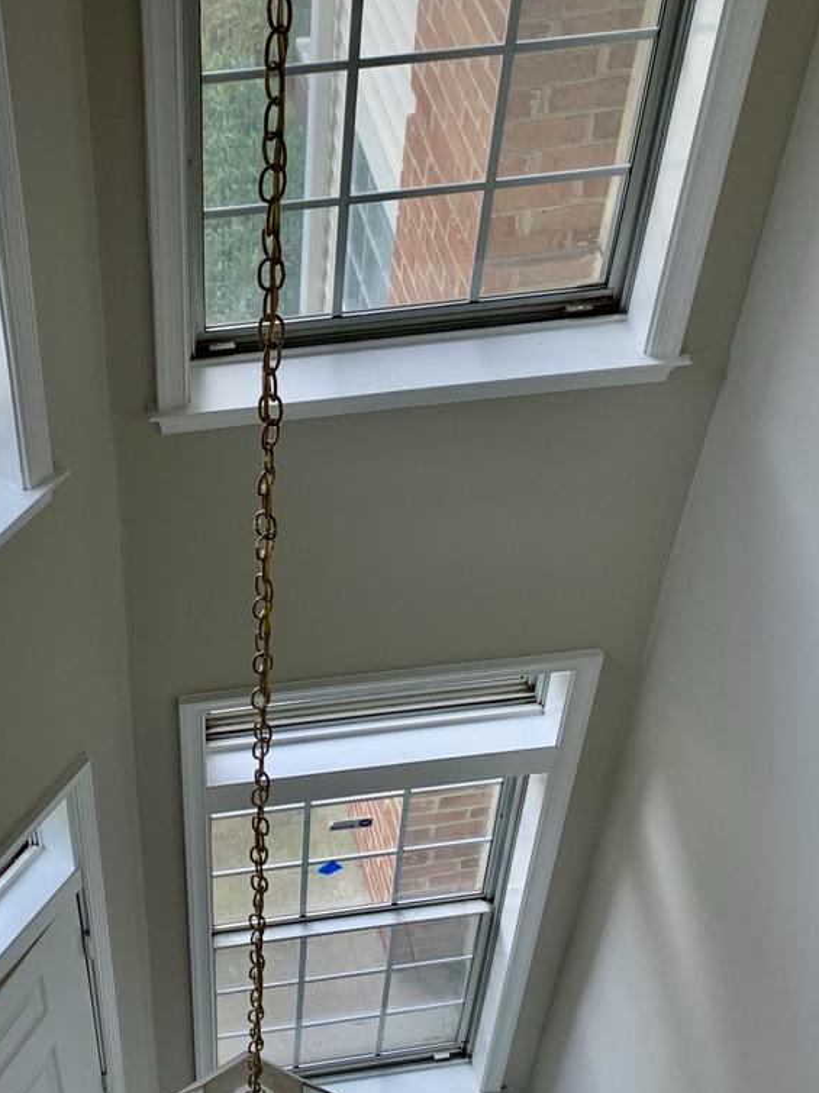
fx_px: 1673
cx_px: 148
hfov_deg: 26.9
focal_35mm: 53
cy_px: 426
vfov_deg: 36.0
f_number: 1.8
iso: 64
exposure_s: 1/120
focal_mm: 4.25
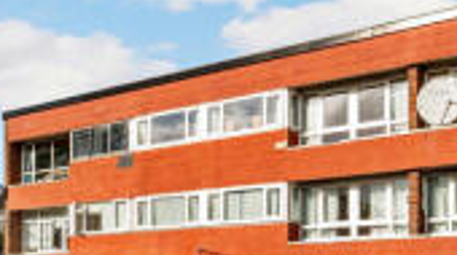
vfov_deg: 23.3
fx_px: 586
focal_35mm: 48
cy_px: 270
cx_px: 218
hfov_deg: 42.6
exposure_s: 1/100
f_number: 16
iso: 250
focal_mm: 16.5
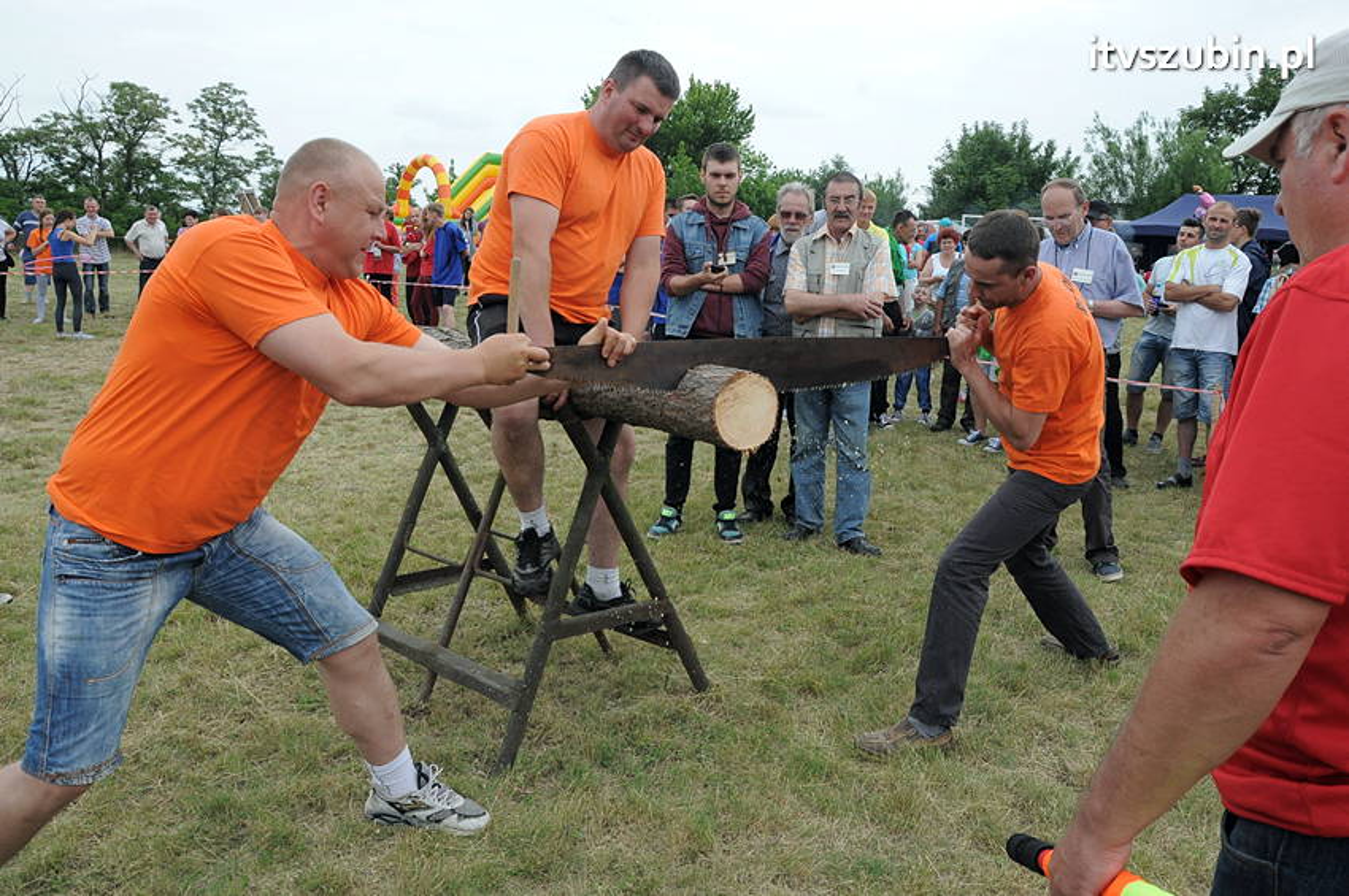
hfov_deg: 67.4
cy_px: 448
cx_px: 674
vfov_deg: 47.8
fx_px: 1011
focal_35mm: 27
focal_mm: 18
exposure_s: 1/500
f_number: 11
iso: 800
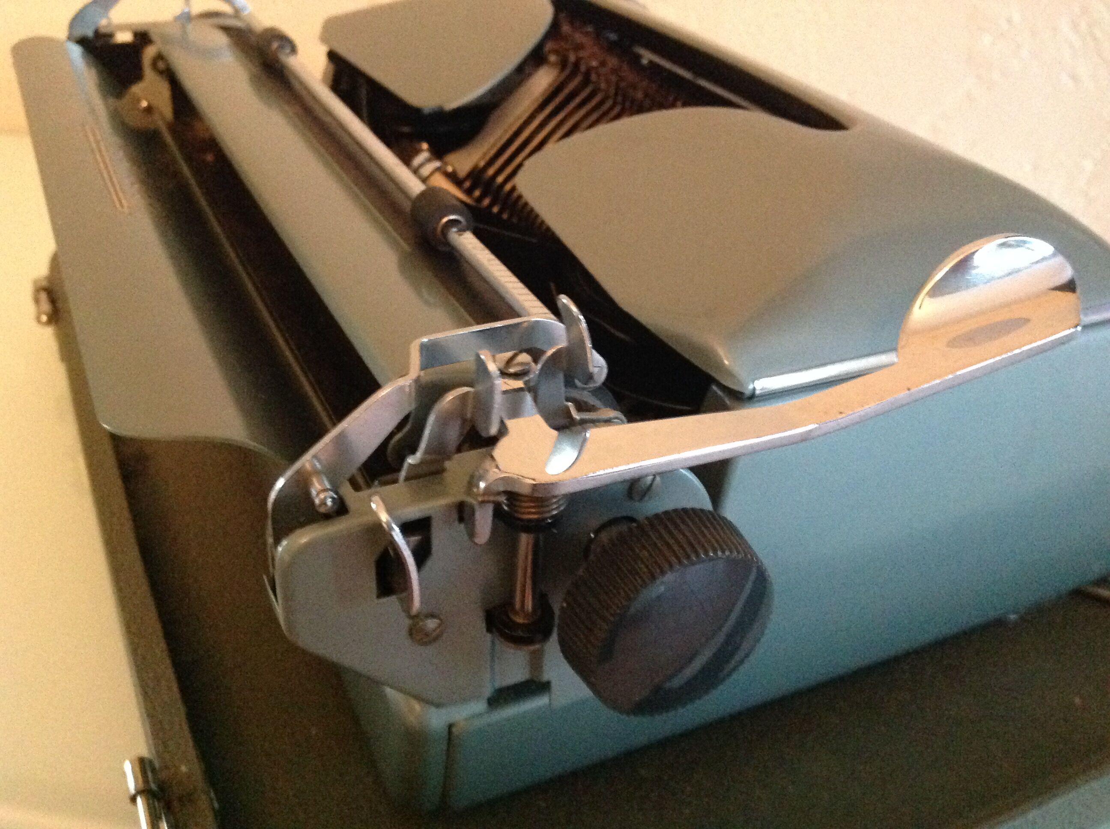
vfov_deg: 40.6
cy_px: 414
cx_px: 555
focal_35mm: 35
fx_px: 1121
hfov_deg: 52.7
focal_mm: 4.28
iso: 800
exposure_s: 1/17
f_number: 2.4
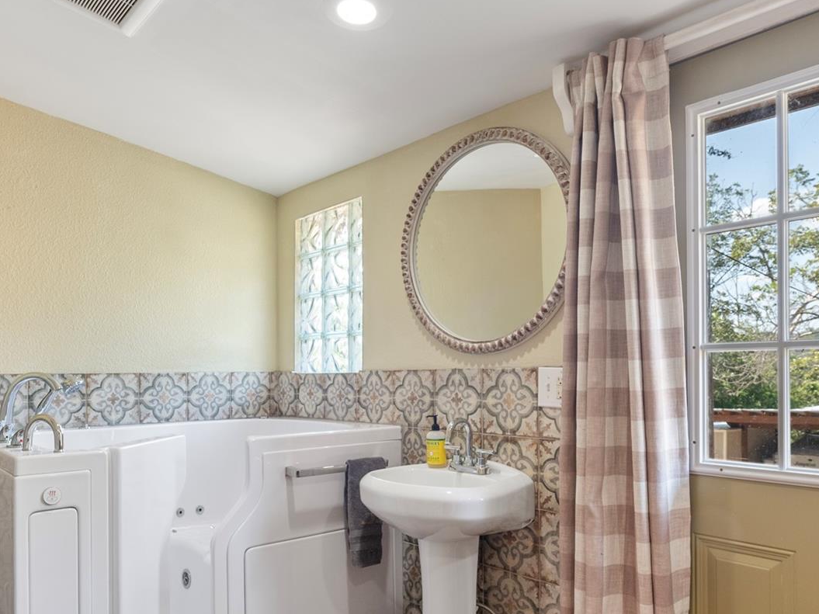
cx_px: 321
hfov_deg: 62.8
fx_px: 662
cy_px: 389
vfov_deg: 49.2
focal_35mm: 28
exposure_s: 1/6
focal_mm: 15
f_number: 8
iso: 400
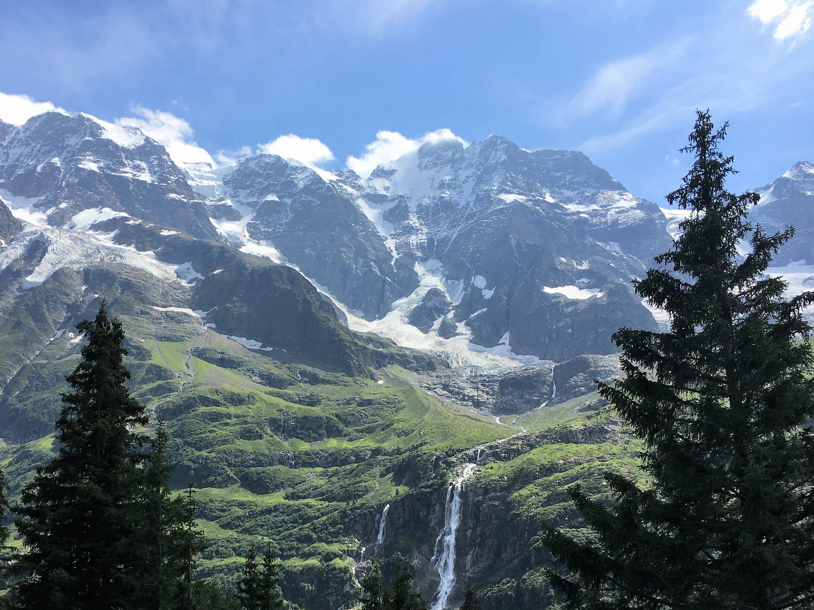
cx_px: 295
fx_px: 870
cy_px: 381
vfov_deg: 38.4
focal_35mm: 37
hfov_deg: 49.5
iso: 25
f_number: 2.2
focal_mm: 4.15
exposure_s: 1/1832
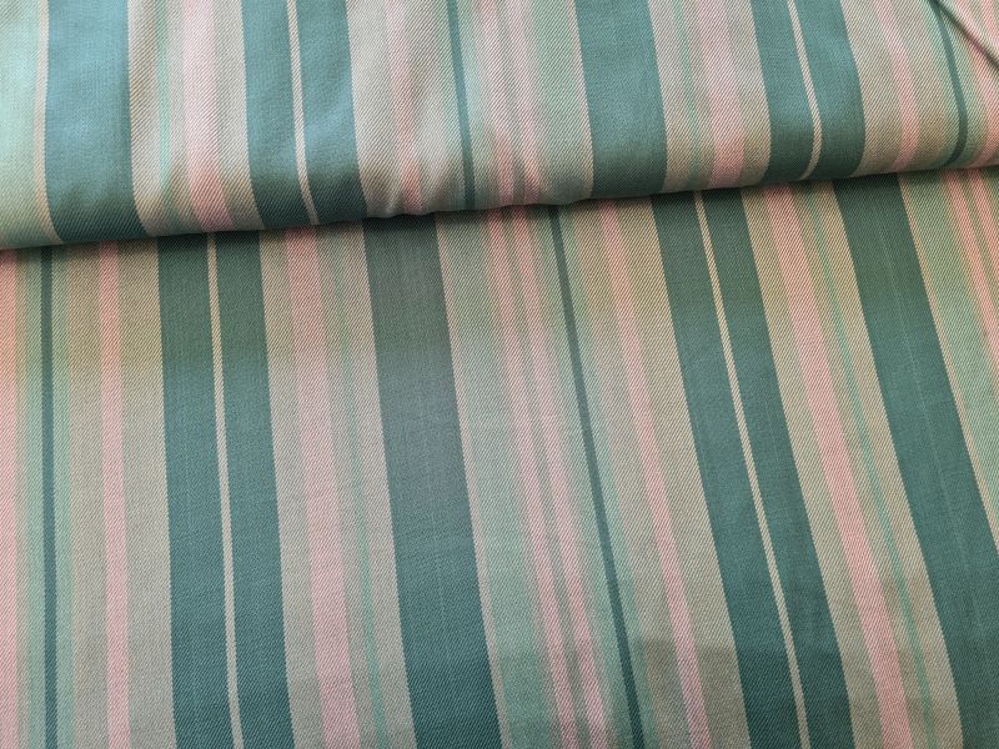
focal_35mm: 26
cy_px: 374
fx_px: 750
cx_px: 500
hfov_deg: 67.3
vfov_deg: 53.1
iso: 80
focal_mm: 5.4
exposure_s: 1/100
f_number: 1.8
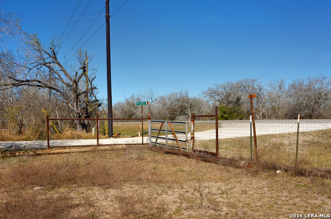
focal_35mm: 36
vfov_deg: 36.7
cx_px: 166
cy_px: 110
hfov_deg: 53.2
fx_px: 330
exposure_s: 1/1600
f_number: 8
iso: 200
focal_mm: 24
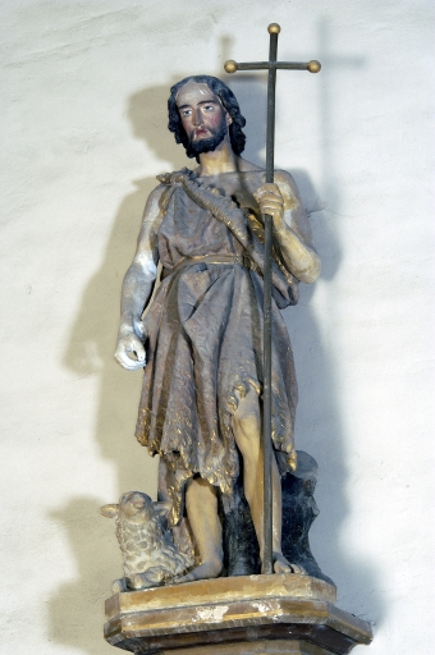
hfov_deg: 13.0
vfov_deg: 19.5
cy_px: 328
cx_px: 218
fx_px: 1908
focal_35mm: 105
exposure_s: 1/80
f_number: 11
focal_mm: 70
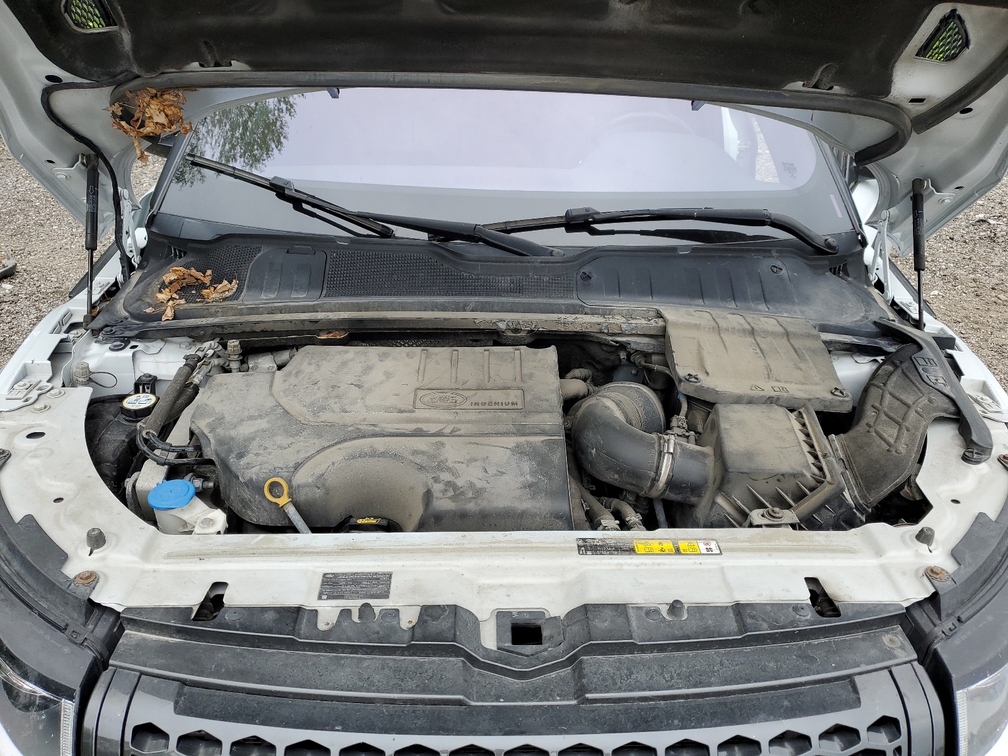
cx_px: 504
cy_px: 378
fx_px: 757
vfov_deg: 53.1
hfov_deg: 67.3
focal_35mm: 26
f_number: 1.5
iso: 50
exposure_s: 1/385
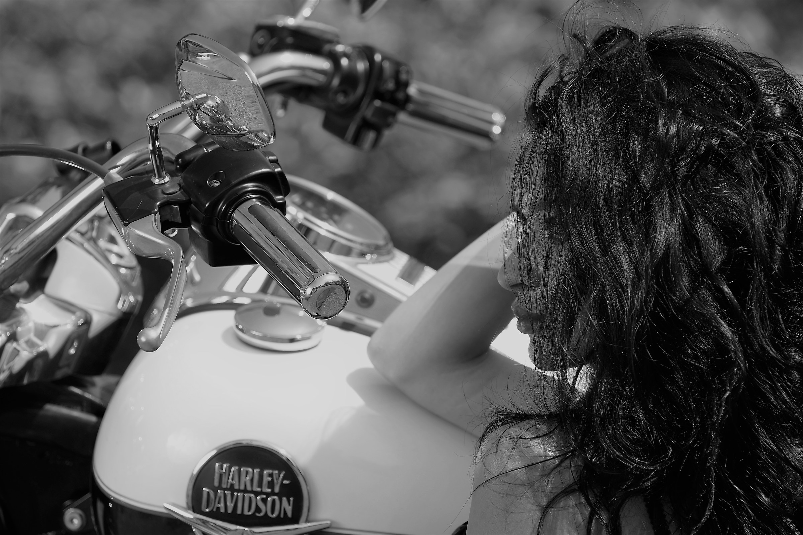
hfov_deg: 11.4
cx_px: 402
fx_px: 4015
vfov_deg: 7.6
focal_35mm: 180
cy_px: 268
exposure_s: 1/400
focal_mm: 180
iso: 200
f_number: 5.6
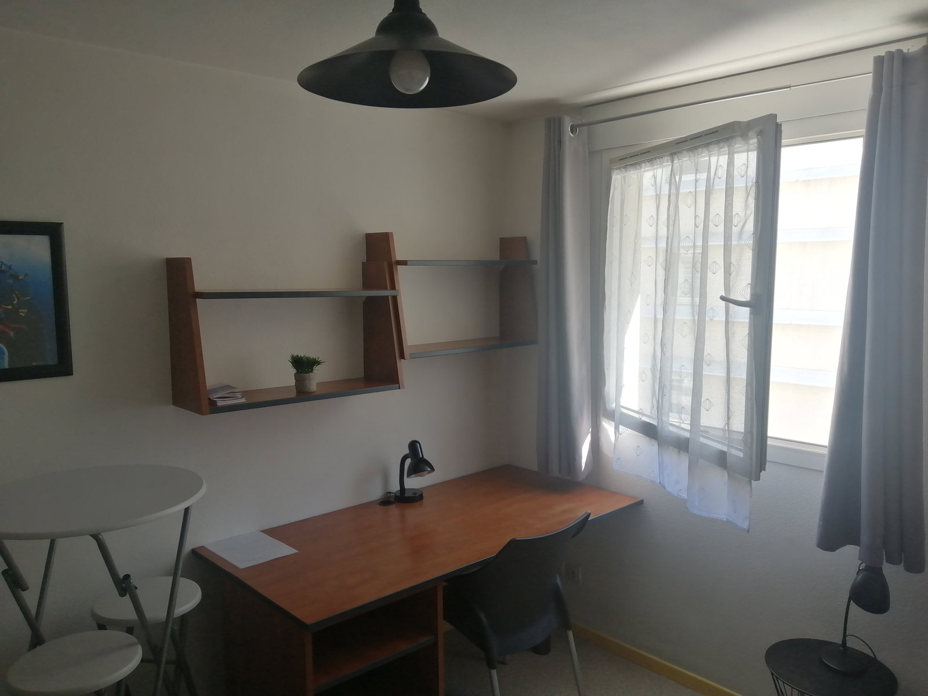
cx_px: 464
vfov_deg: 53.1
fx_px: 697
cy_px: 348
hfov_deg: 67.3
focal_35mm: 26
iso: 50
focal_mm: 3.6
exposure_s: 1/126
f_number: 1.8
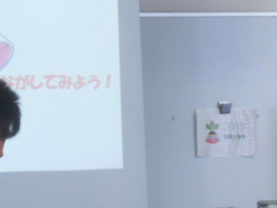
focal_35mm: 216
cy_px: 154
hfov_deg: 9.2
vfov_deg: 6.9
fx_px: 1728
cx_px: 95
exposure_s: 1/60
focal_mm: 19.54
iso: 800
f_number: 5.4
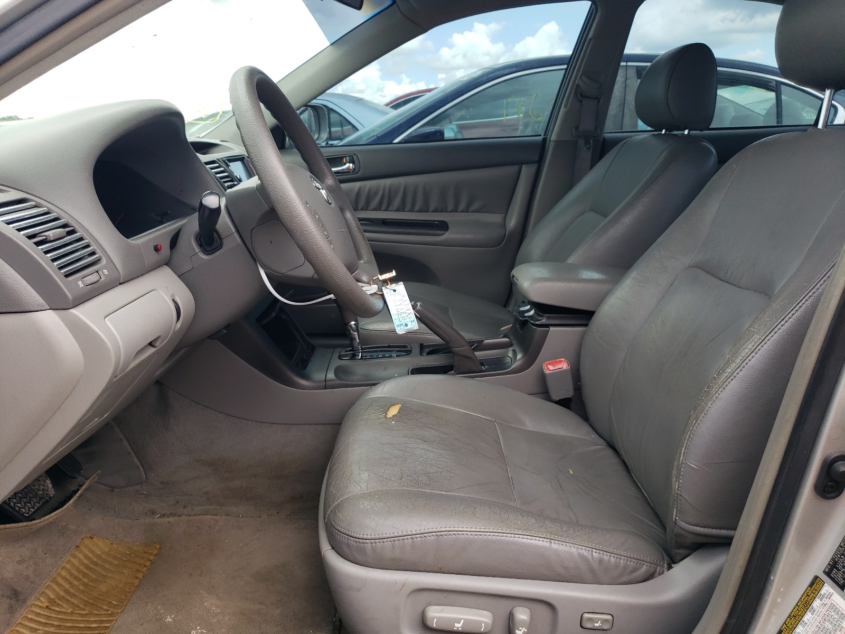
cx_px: 422
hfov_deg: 67.3
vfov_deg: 53.1
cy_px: 317
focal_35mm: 26
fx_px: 635
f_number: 1.5
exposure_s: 1/263
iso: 50
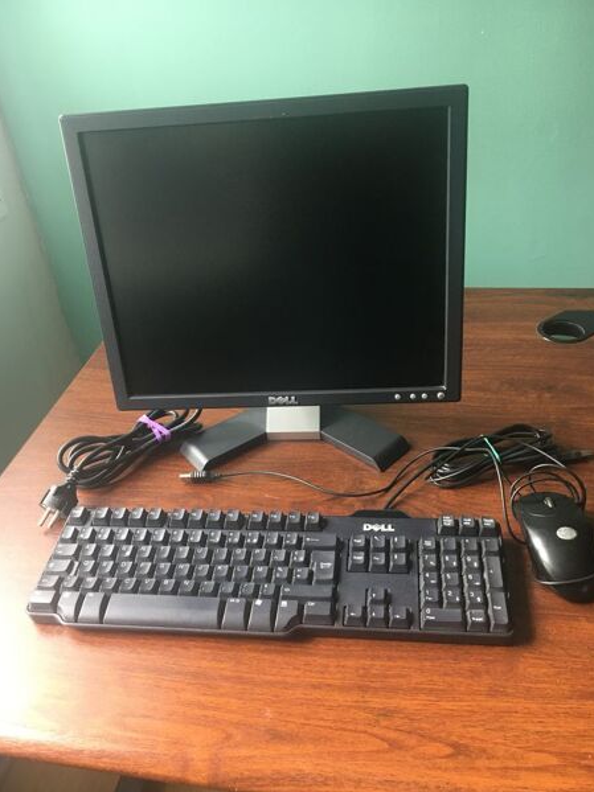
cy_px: 391
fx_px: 710
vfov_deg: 58.4
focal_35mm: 31
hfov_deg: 45.4
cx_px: 291
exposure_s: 1/33
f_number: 2.2
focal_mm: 4.15
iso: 50
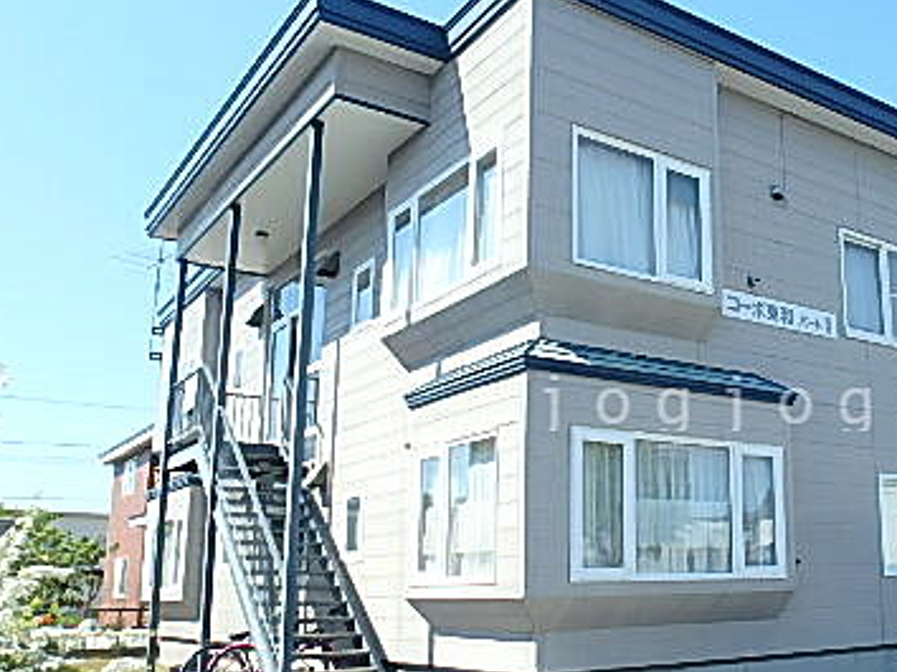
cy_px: 401
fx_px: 984
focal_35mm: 38
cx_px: 712
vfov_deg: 37.5
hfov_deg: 46.5
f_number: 3.5
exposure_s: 1/640
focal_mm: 3.7
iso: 125
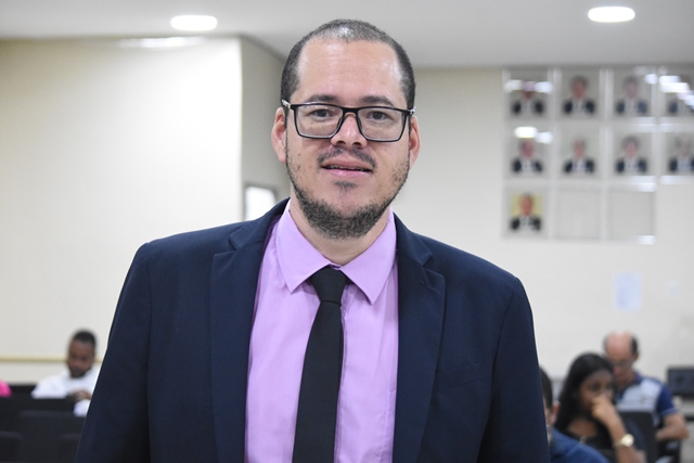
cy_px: 232
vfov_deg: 16.6
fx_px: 1591
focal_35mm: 82
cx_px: 347
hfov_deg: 24.6
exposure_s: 1/100
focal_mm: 55
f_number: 5
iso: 4000
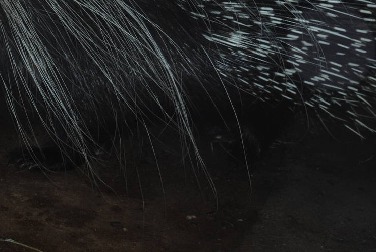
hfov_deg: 17.6
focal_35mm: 116
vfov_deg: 11.7
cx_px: 155
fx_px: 1213
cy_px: 3
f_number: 5
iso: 200
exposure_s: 1/60
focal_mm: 36
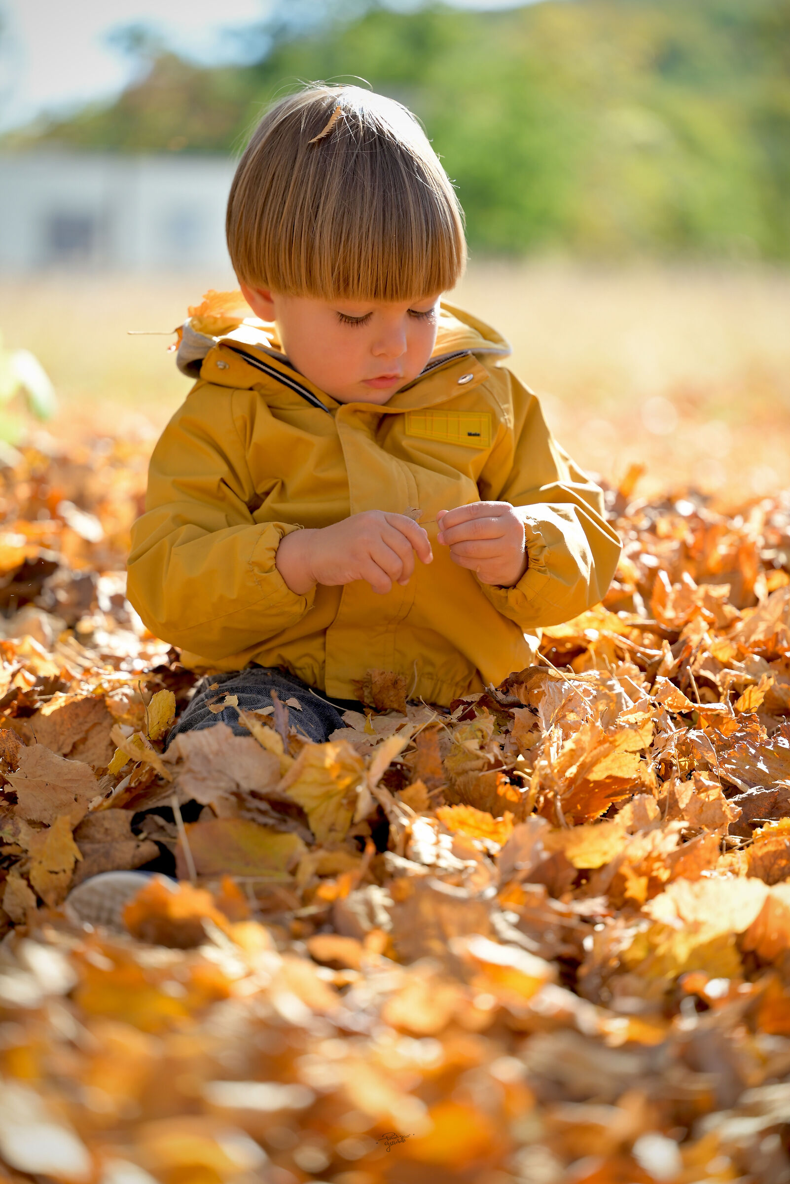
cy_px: 592
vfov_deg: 19.4
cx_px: 395
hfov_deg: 13.1
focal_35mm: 105
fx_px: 3453
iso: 100
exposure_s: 1/320
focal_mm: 105
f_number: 3.2
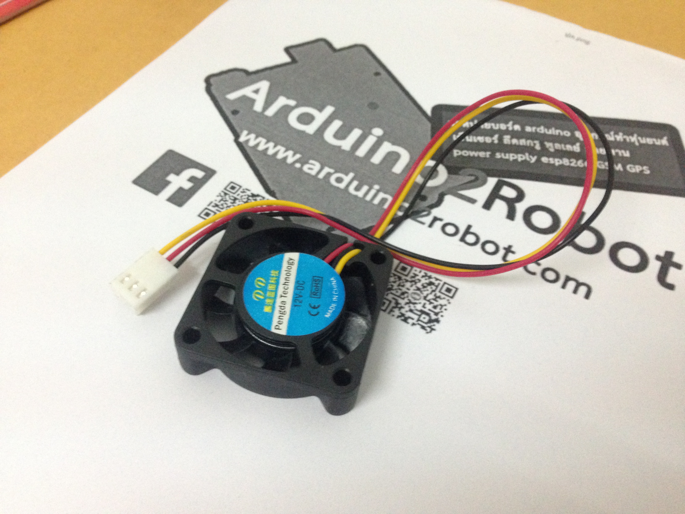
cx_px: 342
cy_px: 257
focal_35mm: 33
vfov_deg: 42.9
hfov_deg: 55.4
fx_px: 653
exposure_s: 1/15
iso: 400
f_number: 2.4
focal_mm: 4.12
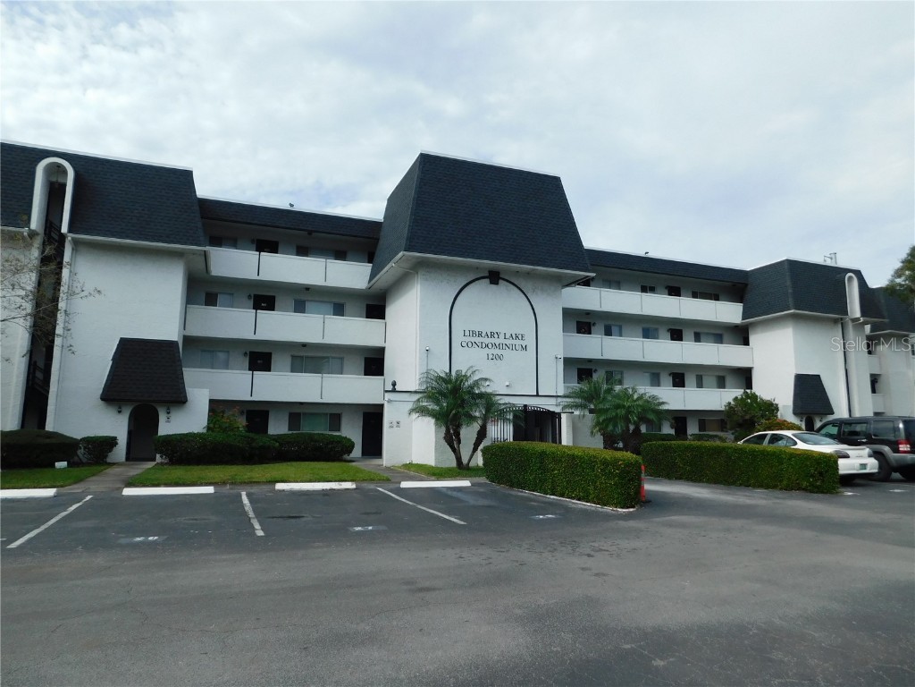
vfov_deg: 58.9
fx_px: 608
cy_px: 344
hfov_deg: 73.9
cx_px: 458
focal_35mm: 23
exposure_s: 1/500
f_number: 6
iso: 125
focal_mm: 4
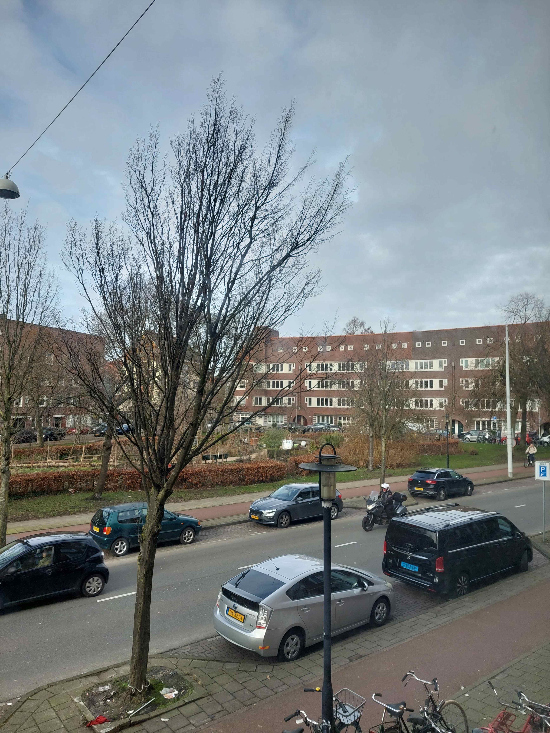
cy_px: 366
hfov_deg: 54.9
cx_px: 275
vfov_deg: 69.4
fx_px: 530
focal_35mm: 25
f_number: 1.8
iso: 40
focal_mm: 5.23
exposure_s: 1/611
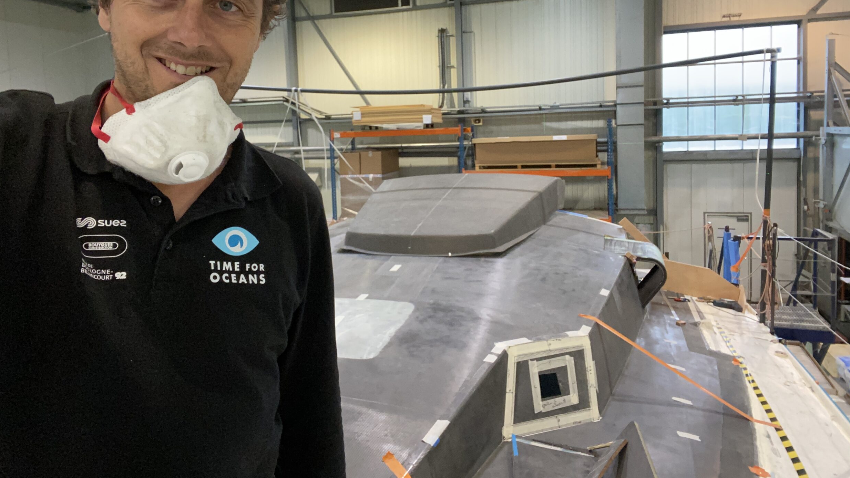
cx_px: 418
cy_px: 170
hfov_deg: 71.9
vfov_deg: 43.9
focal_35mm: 26
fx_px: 586
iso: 320
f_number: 2.2
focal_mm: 2.71
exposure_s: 1/33
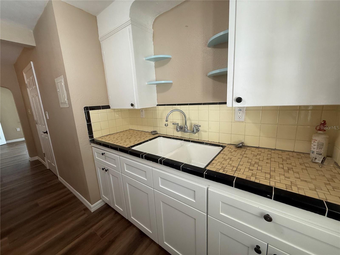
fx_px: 138
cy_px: 128
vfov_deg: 85.7
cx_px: 170
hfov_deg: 102.1
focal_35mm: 14
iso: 200
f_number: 2.2
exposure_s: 1/120
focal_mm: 2.22
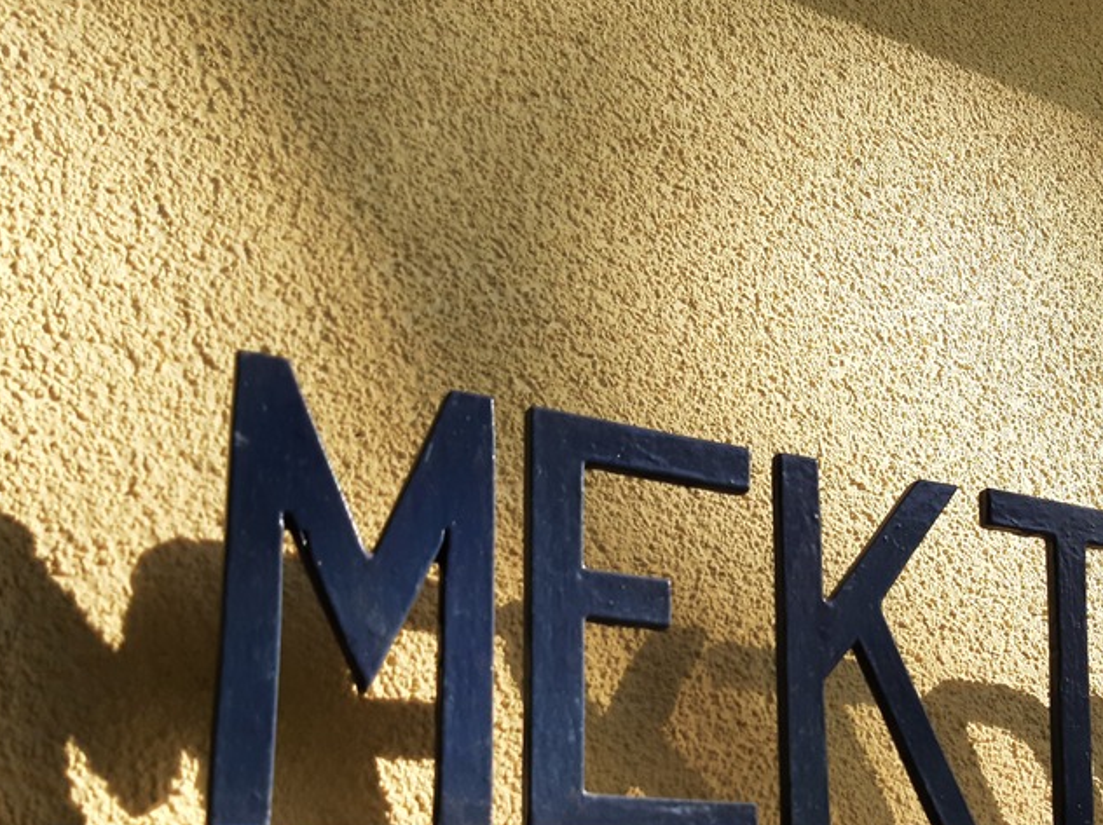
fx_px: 1401
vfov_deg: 31.8
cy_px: 677
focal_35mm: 44
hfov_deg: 42.2
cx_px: 771
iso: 40
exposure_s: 1/531
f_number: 1.7
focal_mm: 3.93
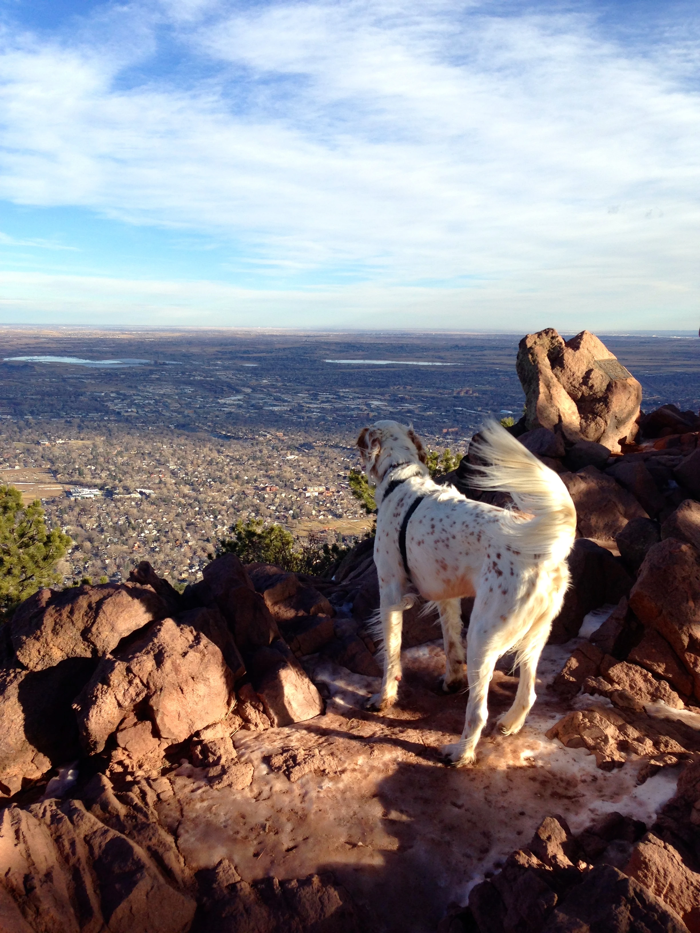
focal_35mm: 33
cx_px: 350
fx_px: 890
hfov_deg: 42.9
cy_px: 466
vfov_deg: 55.4
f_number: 2.4
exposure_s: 1/786
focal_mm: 4.12
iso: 50
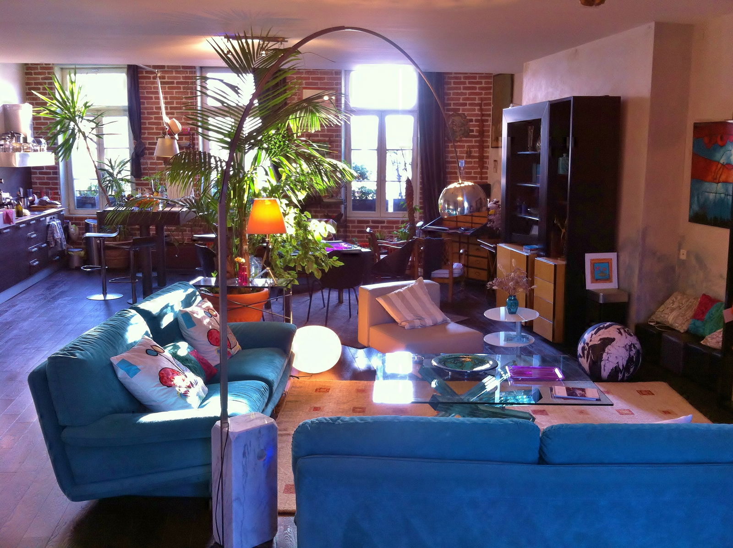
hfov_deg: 52.7
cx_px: 366
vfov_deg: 40.6
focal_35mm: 35
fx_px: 740
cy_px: 274
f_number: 2.8
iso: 100
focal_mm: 3.85
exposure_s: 1/15
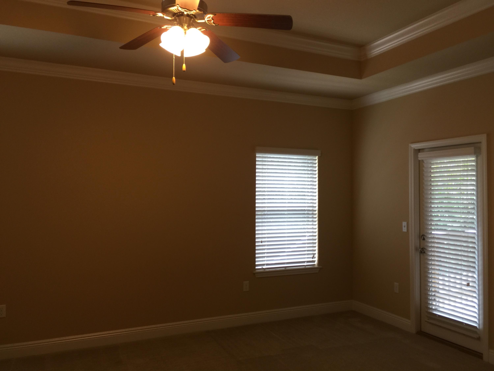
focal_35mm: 29
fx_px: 414
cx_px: 247
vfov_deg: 48.2
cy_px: 186
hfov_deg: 61.7
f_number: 2.2
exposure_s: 1/30
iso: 32
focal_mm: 4.15
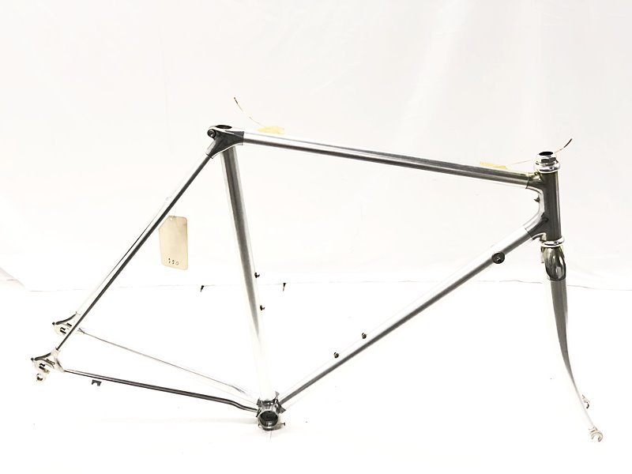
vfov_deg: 28.0
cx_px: 316
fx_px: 949
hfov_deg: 36.8
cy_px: 237
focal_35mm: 52
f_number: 2.4
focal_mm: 6
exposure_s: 1/50
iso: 100
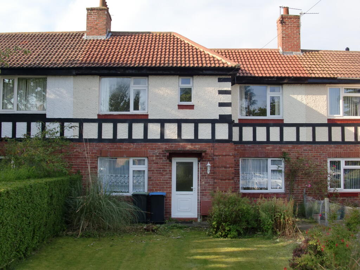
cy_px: 135
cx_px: 180
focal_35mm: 43
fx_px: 447
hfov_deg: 43.9
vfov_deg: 33.6
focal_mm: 7.6
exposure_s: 1/400
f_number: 3.1
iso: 64
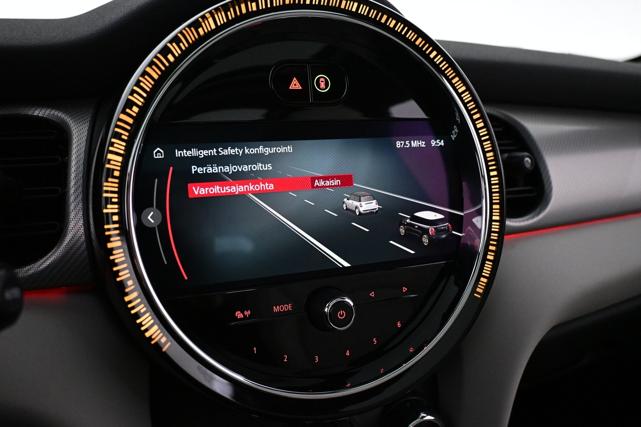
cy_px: 214
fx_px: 534
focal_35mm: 30
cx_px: 320
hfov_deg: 61.9
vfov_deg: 43.6
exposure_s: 1/125
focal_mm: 20
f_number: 3.8
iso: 4000
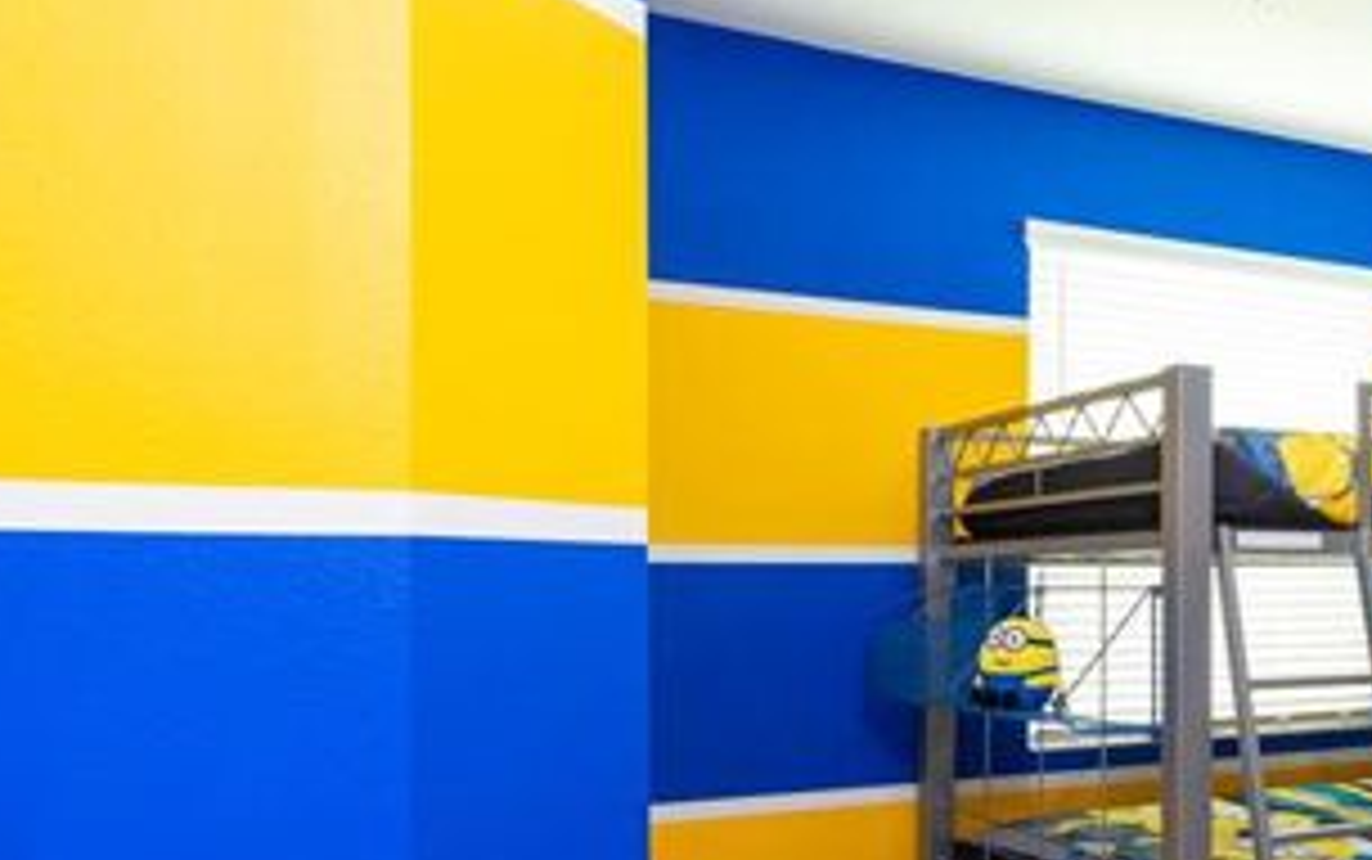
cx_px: 1370
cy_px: 579
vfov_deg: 31.8
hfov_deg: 42.6
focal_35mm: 40
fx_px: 1496
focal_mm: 17
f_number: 11
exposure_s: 1/8
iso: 1000
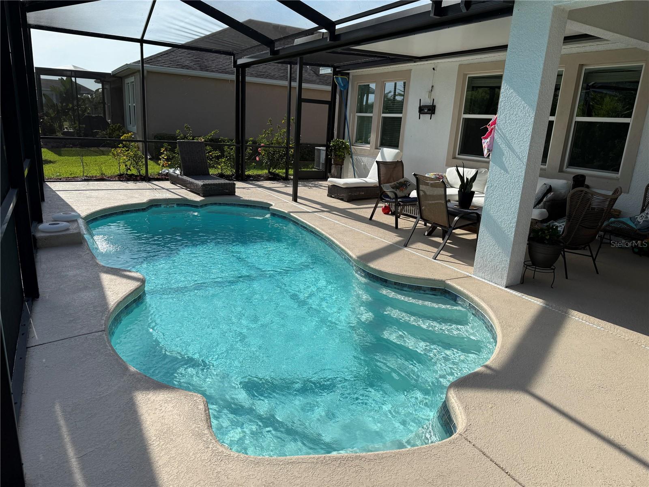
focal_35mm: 24
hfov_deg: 71.6
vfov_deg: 56.8
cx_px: 324
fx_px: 450
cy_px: 244
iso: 80
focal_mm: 6.76
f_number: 1.78
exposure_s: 1/3759
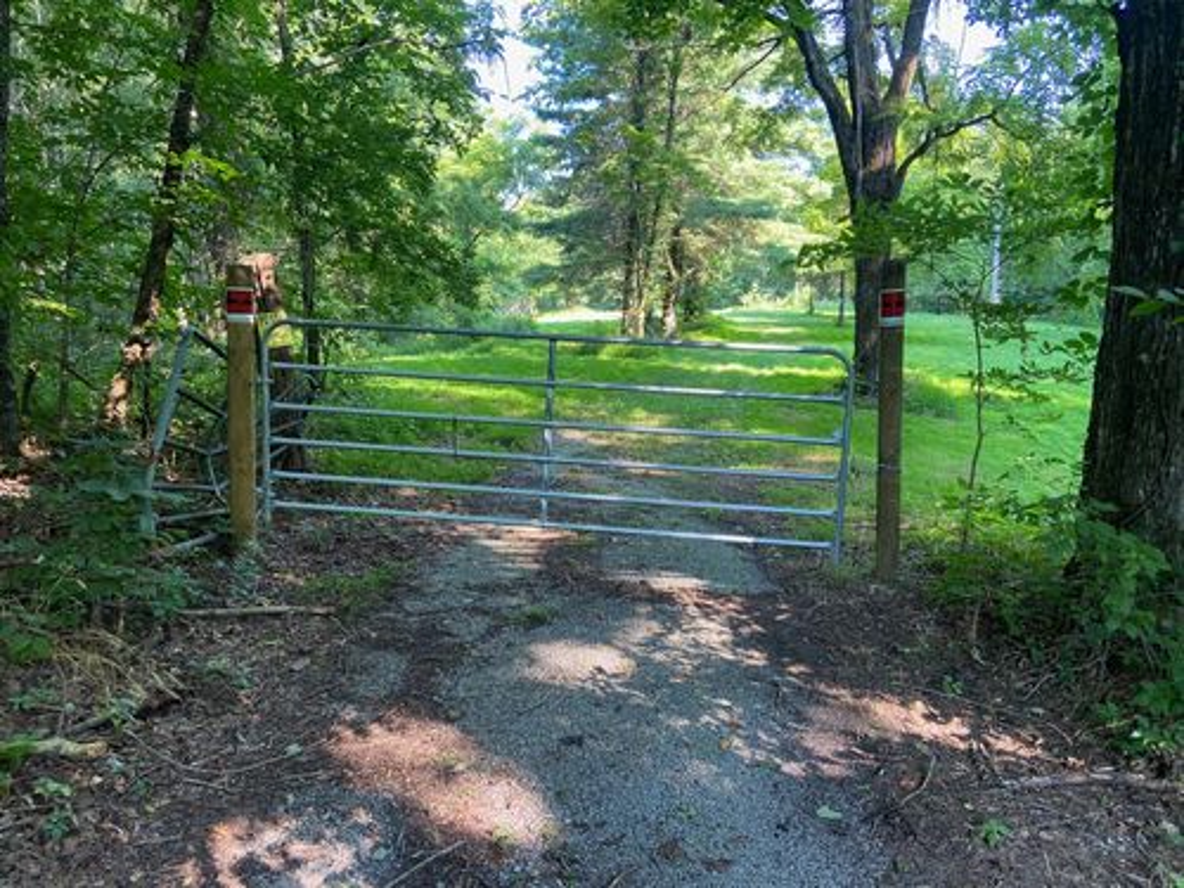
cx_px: 592
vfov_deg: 53.1
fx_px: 889
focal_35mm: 26
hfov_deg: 67.3
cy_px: 444
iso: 100
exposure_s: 1/121
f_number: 1.8
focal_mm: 4.25
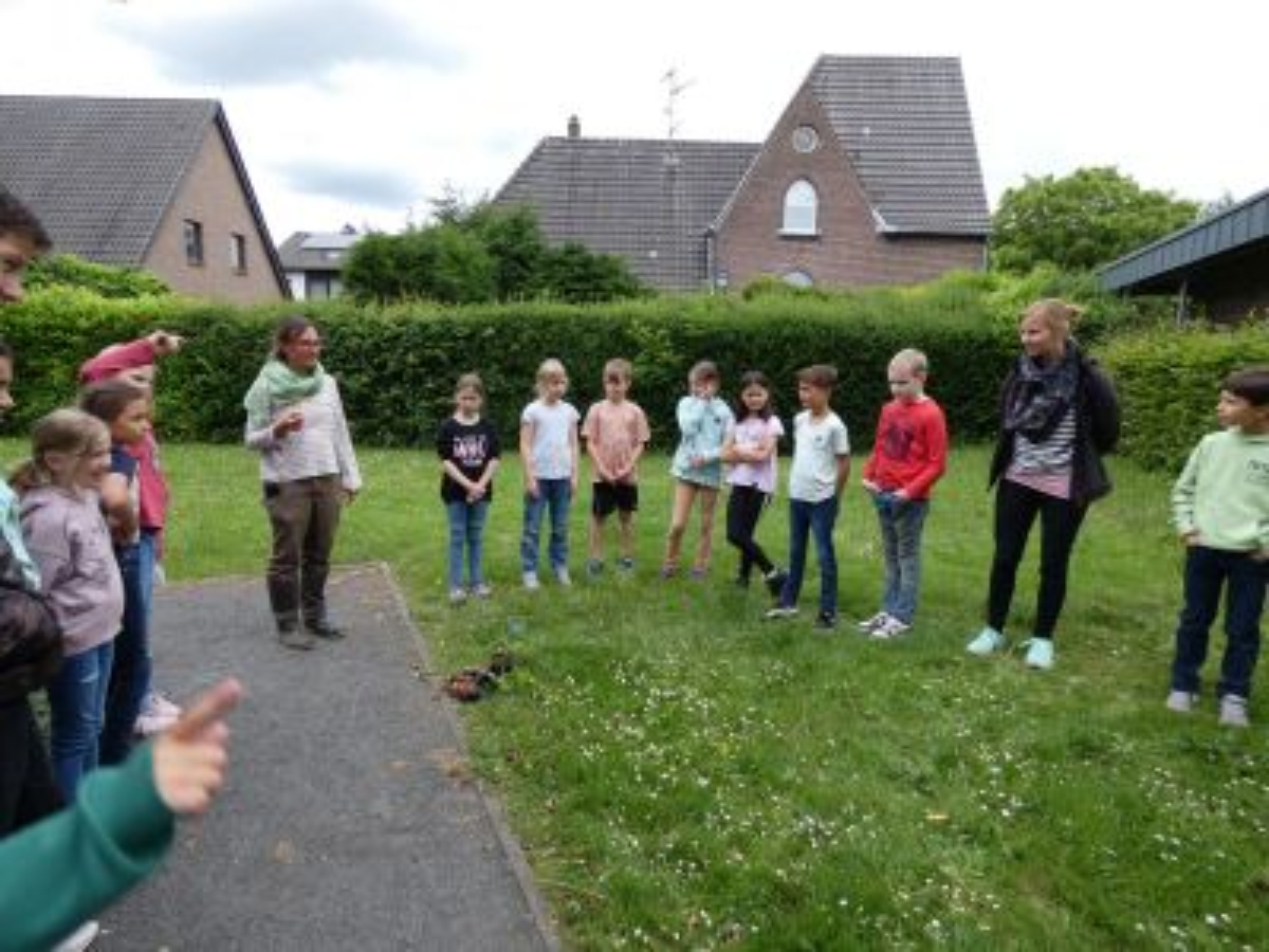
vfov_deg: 66.0
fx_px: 733
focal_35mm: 20
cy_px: 476
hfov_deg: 81.7
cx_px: 634
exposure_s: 1/500
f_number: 2.8
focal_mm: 3.6
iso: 80
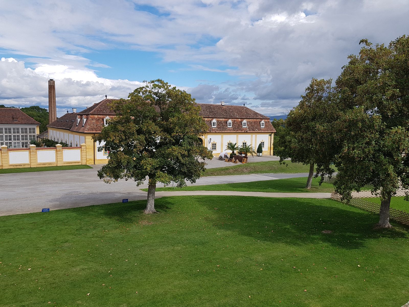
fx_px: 307
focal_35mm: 26
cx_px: 204
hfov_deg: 67.3
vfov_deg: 53.1
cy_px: 154
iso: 50
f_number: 1.7
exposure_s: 1/2248
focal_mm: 4.2
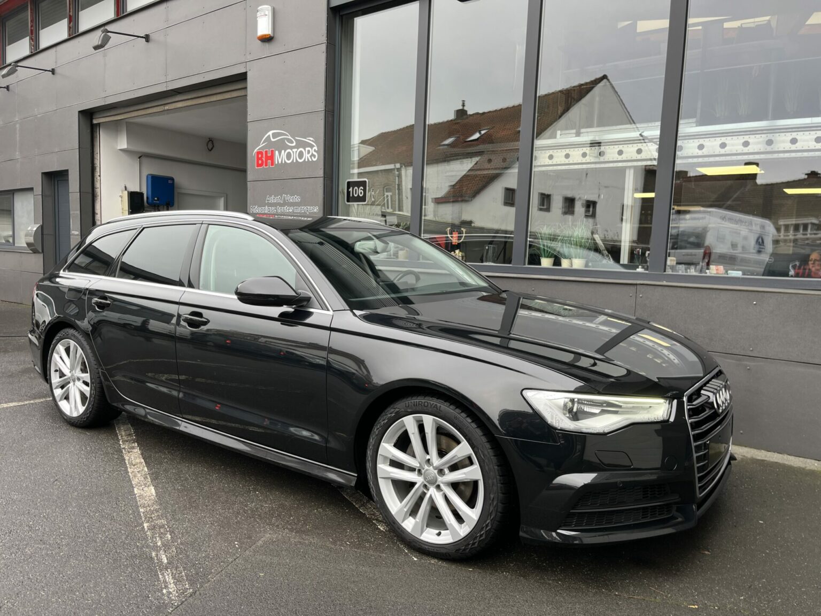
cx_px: 410
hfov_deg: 67.3
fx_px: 617
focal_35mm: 26
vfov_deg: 53.1
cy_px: 308
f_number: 1.6
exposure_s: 1/126
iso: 32
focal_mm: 5.1
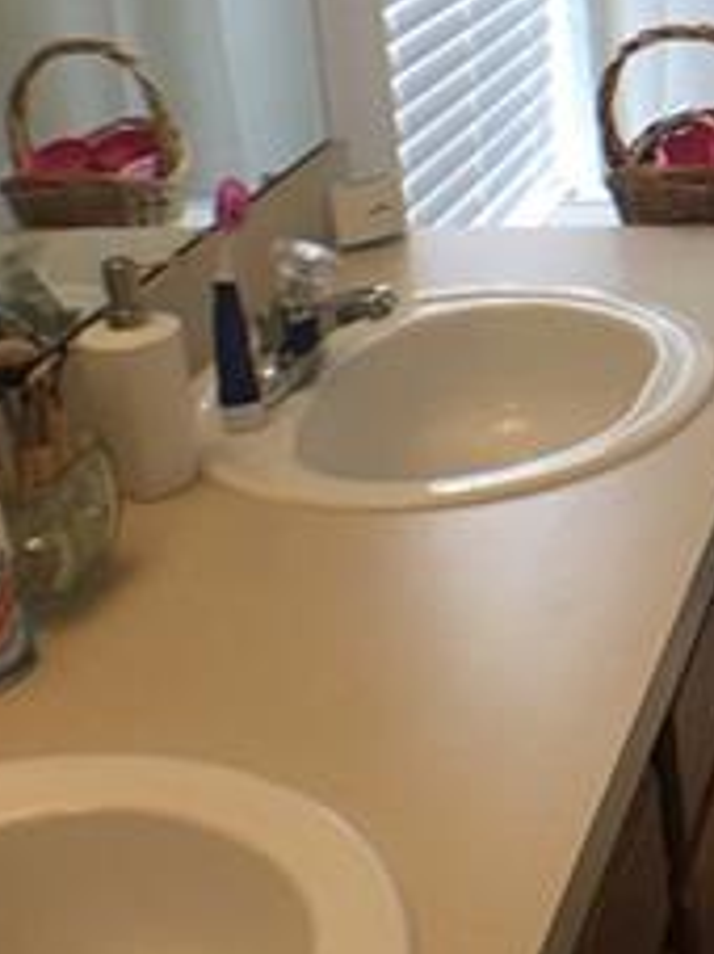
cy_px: 101
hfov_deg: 14.3
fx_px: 2698
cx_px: 1008
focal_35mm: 98
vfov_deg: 19.7
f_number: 2.2
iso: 40
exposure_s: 1/15
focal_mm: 4.15
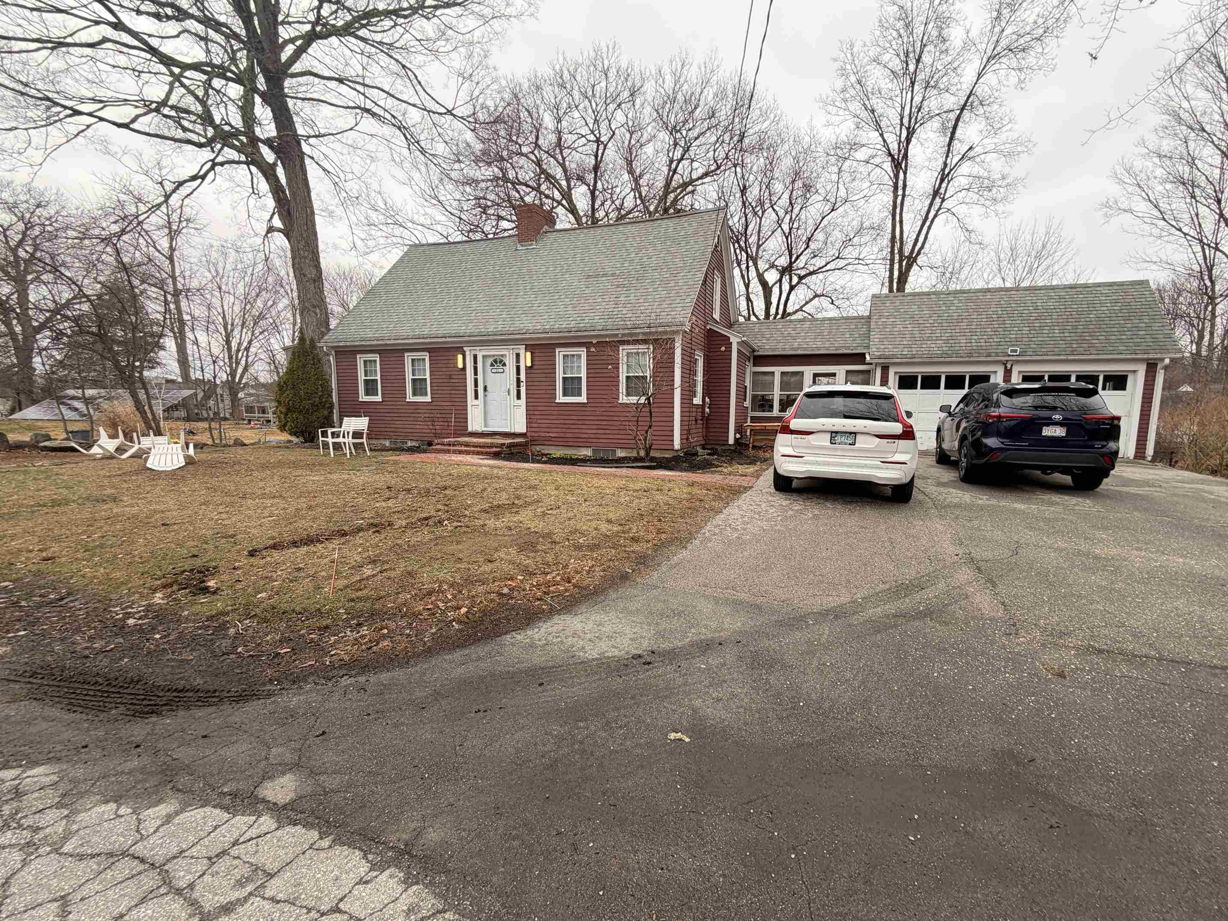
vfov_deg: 81.7
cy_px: 480
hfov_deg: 98.1
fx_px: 532
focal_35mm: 15
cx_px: 644
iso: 40
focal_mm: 2.22
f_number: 2.2
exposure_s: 1/238
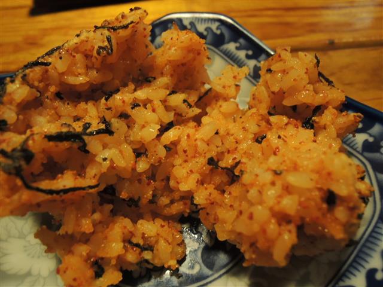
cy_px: 144
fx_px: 266
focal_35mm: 24
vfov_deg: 56.8
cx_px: 192
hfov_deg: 71.6
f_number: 2.8
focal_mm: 4.3
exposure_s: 1/8
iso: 450
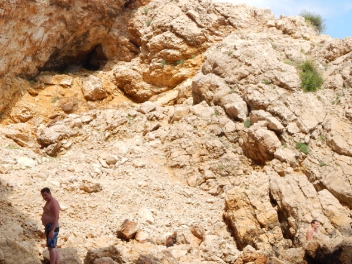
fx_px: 671
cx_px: 178
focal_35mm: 66
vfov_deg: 21.8
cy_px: 228
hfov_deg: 29.4
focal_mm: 6.8
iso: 125
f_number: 3.4
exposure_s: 1/1250
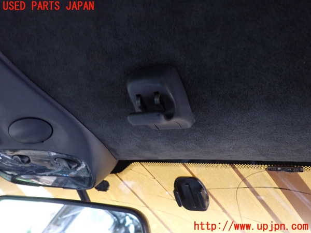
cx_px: 156
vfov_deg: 54.9
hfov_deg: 69.4
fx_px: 225
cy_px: 116
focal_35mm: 25
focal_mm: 4.5
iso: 800
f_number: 2
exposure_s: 1/10
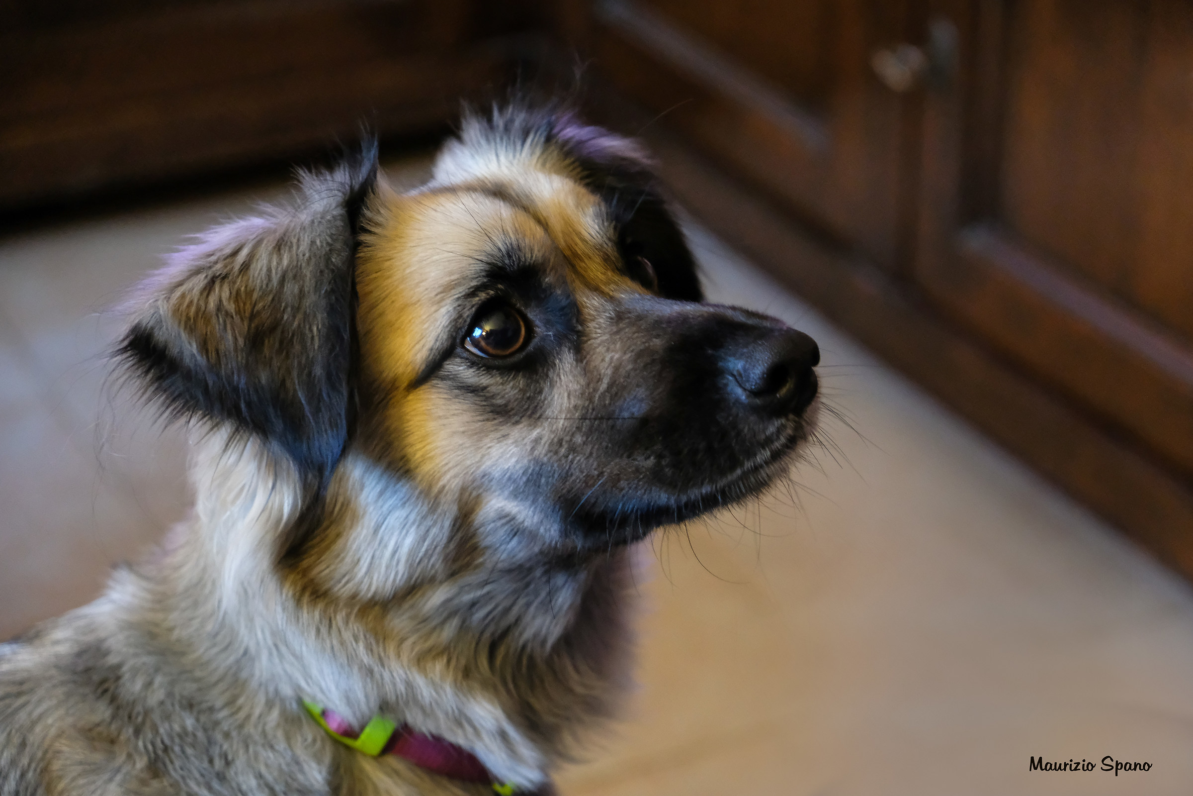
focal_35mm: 83
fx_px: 2750
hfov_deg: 24.5
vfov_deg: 16.5
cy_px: 398
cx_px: 596
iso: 6400
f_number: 4
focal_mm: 55
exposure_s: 1/20
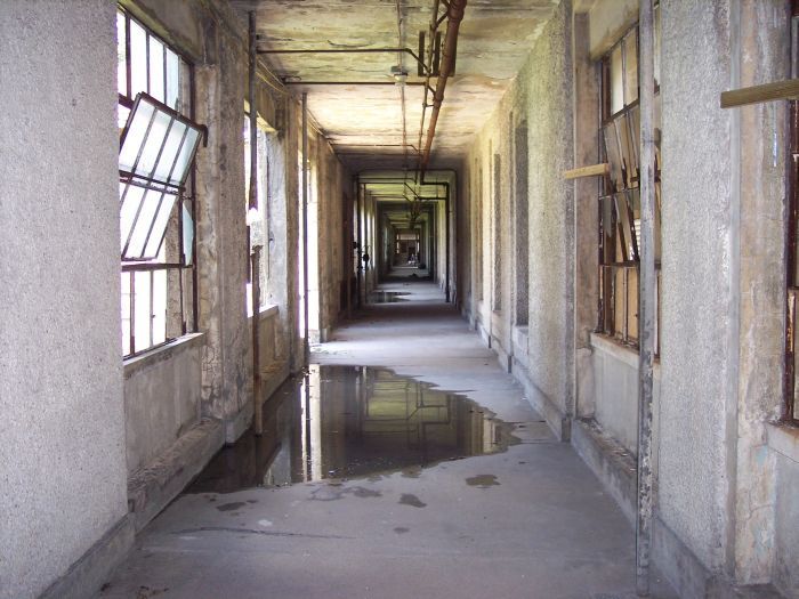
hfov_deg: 47.9
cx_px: 400
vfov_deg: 36.8
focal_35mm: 39
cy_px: 300
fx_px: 900
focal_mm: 8
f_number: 2.8
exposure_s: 1/60
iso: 140
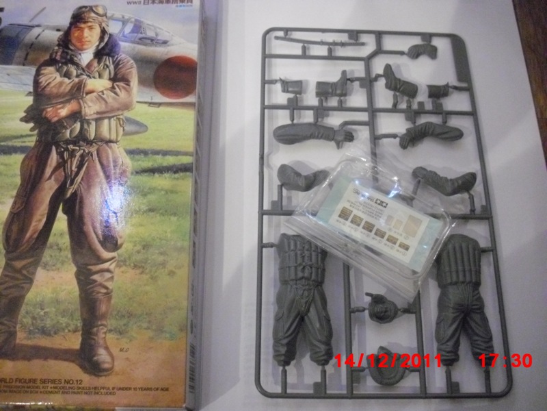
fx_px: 600
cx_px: 274
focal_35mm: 38
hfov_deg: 49.0
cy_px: 206
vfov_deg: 37.7
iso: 800
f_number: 2.8
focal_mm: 6.2
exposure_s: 1/25
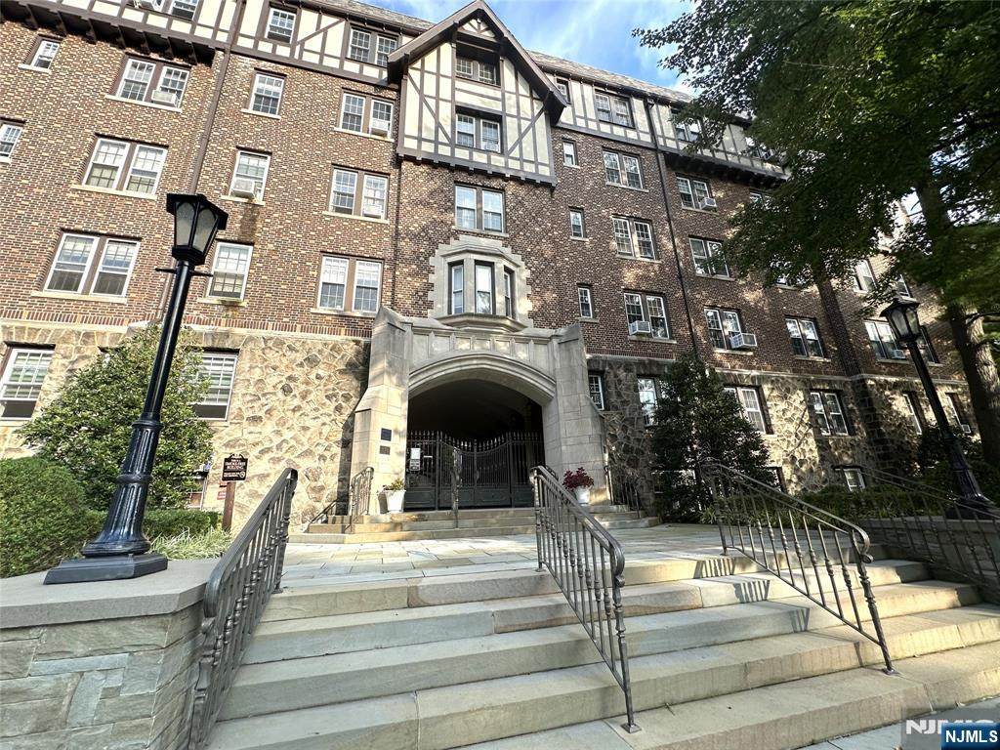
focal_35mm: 14
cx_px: 500
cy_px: 375
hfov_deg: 102.1
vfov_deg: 85.7
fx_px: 404
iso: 50
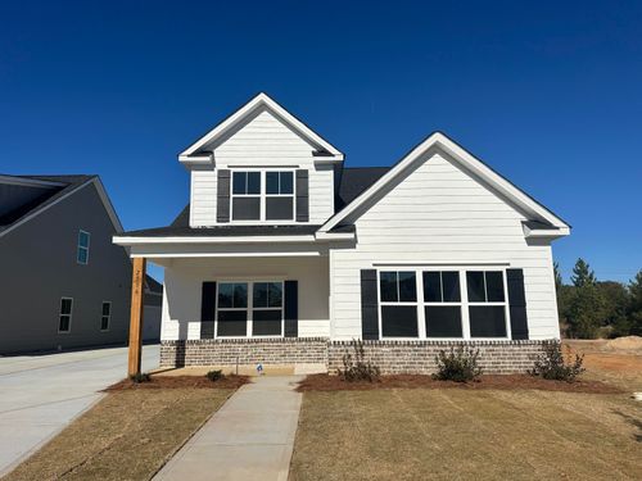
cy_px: 240
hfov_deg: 71.6
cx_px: 321
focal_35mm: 24
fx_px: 445
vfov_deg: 56.8
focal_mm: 6.86
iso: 80
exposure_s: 1/15625
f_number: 1.78
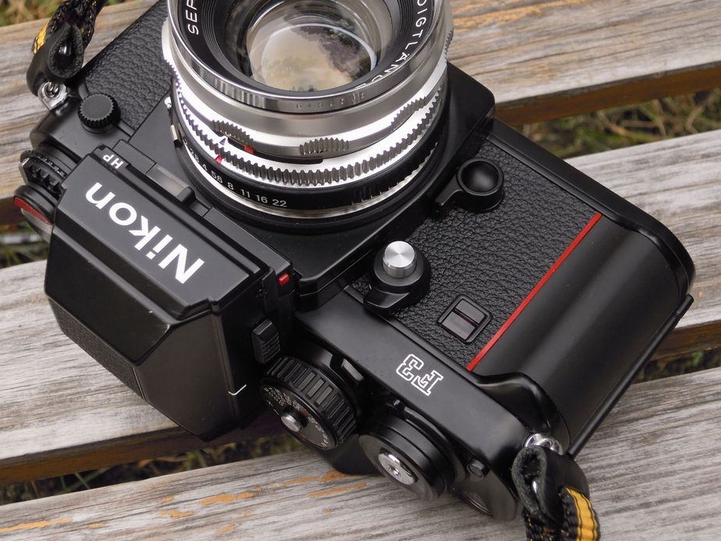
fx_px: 1250
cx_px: 306
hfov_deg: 32.1
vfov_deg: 24.4
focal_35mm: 60
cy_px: 205
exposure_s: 1/80
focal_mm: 8.3
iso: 100
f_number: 3.4
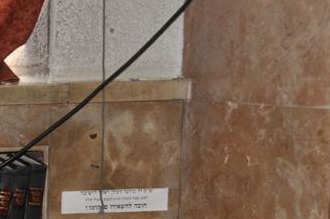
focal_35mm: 126
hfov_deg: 15.4
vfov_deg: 10.6
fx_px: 1149
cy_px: 310
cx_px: -126
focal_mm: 27
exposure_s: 1/60
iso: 400
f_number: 4
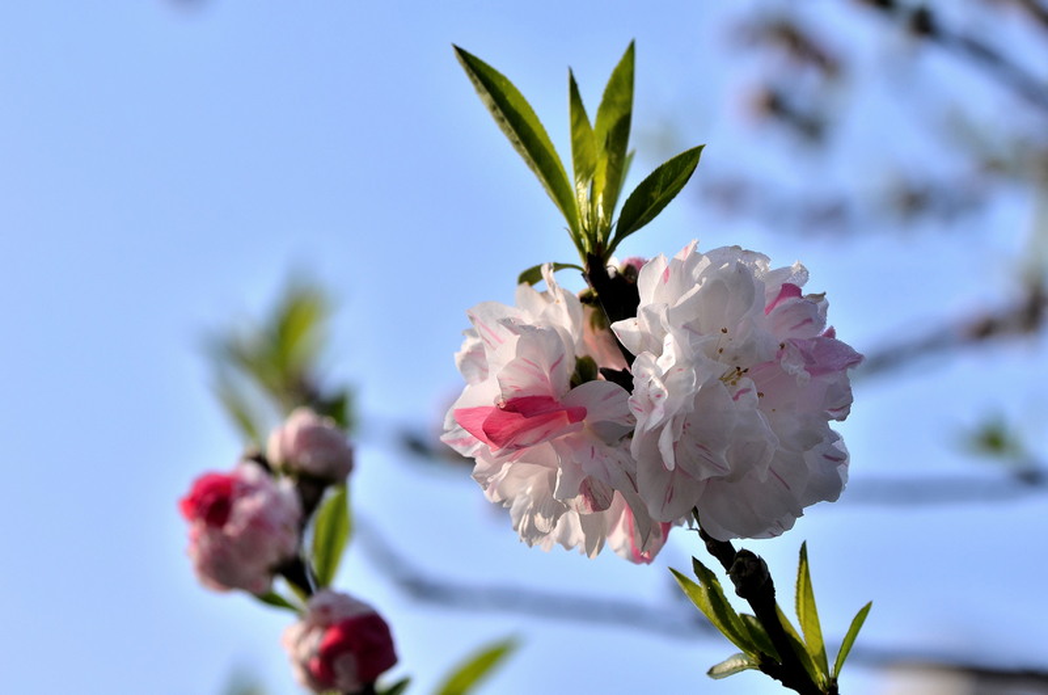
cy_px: 348
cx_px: 524
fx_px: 3922
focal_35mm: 135
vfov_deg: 10.1
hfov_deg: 15.2
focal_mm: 90
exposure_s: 1/800
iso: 100
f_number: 8
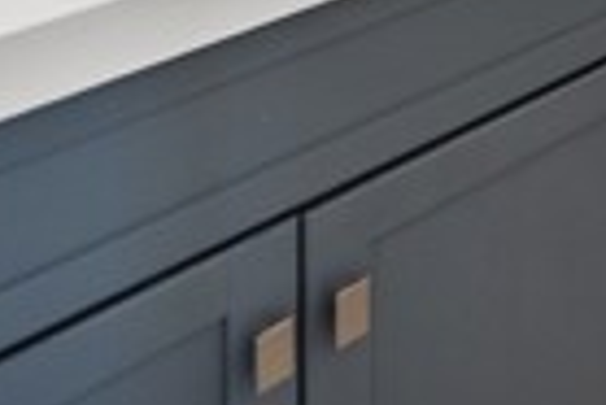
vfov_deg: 15.3
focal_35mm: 60
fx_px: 1011
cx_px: 1064
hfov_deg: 22.1
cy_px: -516
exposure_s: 1/6
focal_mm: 13
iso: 200
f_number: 9
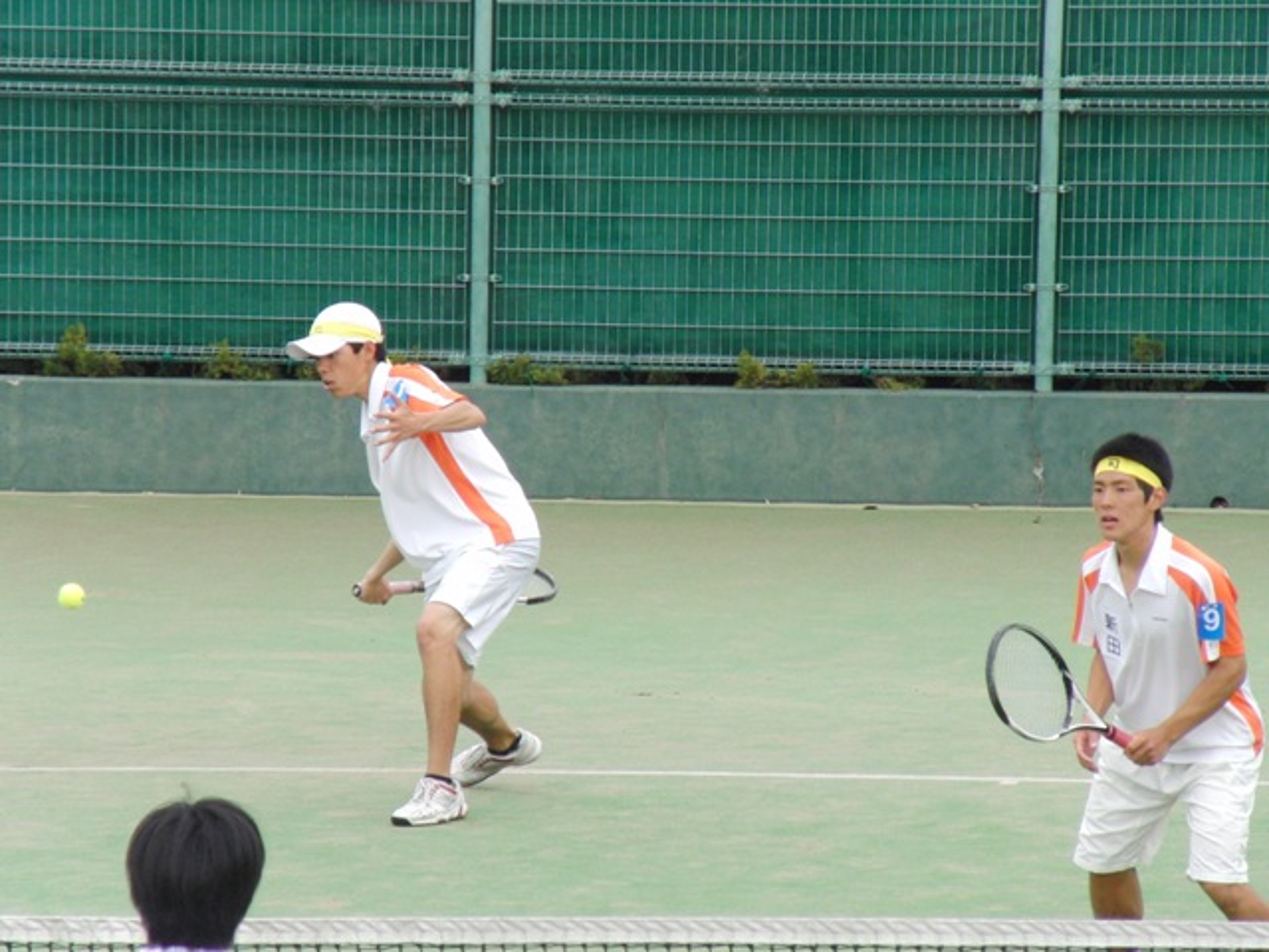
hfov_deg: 5.9
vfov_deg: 4.4
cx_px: 634
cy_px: 476
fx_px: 12391
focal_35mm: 338
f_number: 4.6
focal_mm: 59.8
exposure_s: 1/640
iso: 200
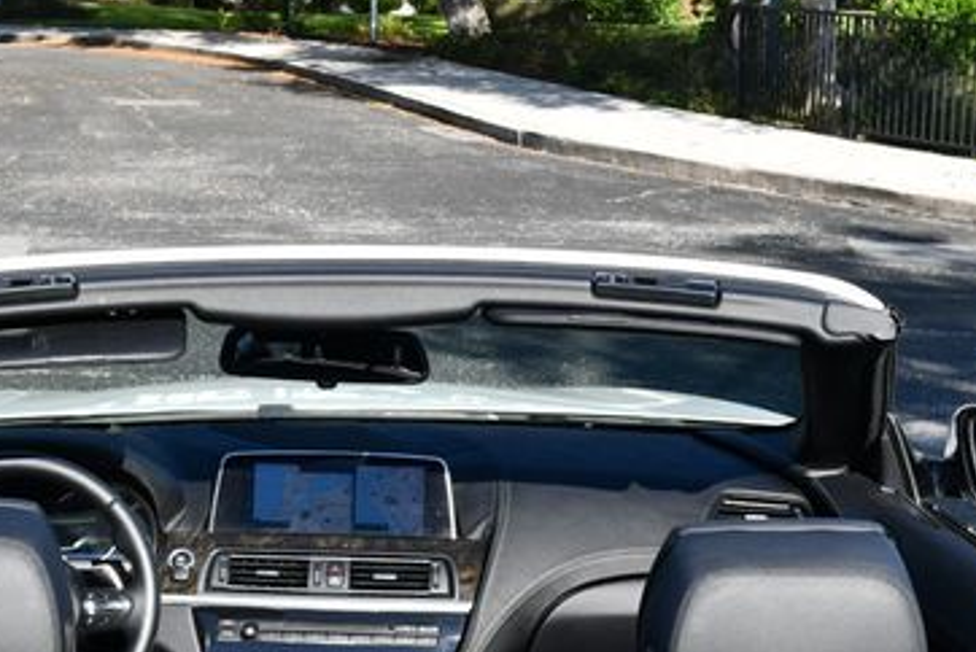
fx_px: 2496
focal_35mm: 92
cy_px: 496
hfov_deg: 22.0
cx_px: 326
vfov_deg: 14.8
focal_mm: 26
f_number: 8
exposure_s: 1/250
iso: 200
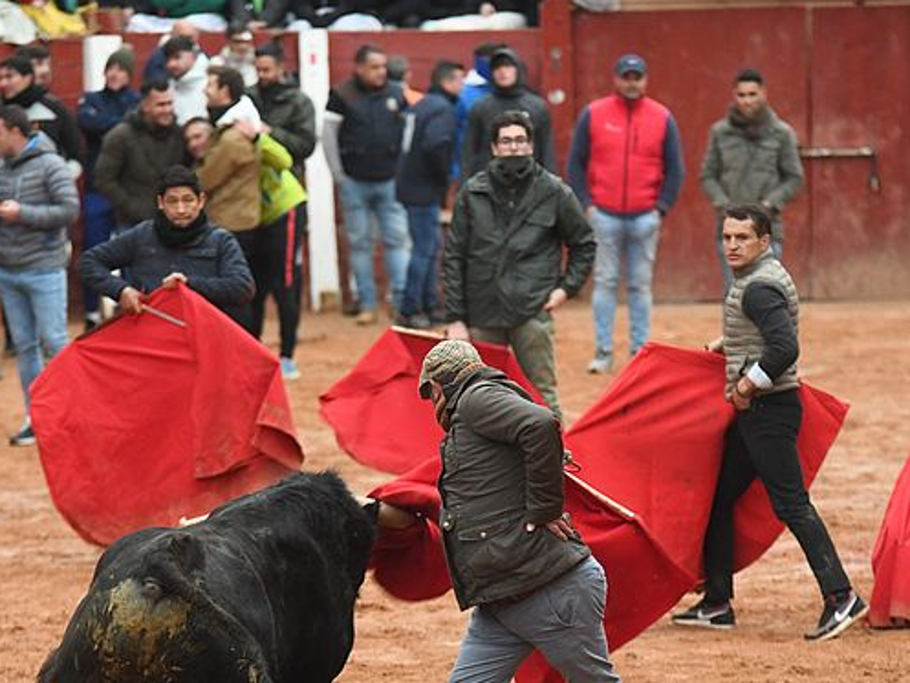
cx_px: 432
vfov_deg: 4.5
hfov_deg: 6.0
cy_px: 472
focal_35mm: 329
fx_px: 8651
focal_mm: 200
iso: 5000
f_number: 4
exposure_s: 1/320
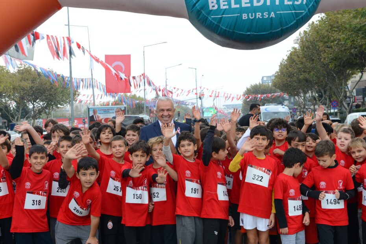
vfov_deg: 27.0
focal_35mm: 50
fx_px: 508
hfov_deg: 39.6
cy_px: 122
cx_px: 183
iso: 320
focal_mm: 50
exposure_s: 1/160
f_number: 5.6
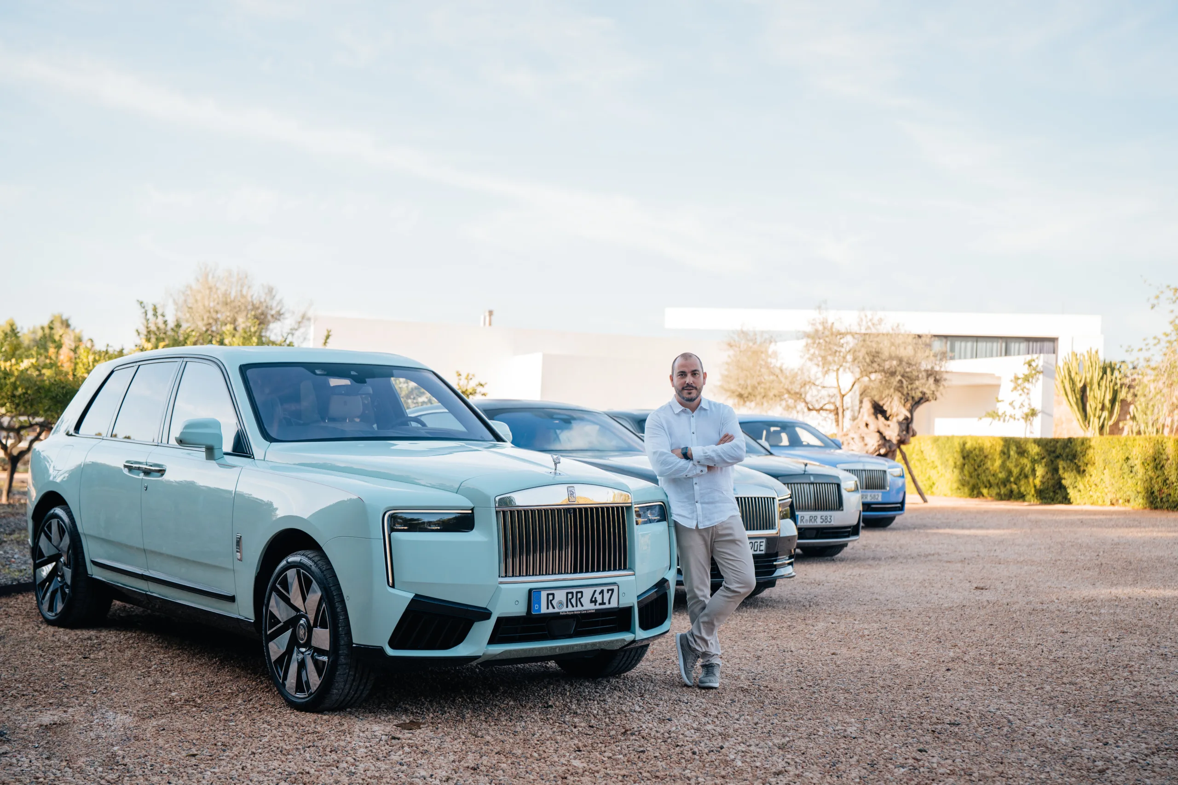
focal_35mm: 50
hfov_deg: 39.6
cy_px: 392
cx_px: 589
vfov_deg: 27.0
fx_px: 1636
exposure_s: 1/640
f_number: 2.5
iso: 50
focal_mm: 50
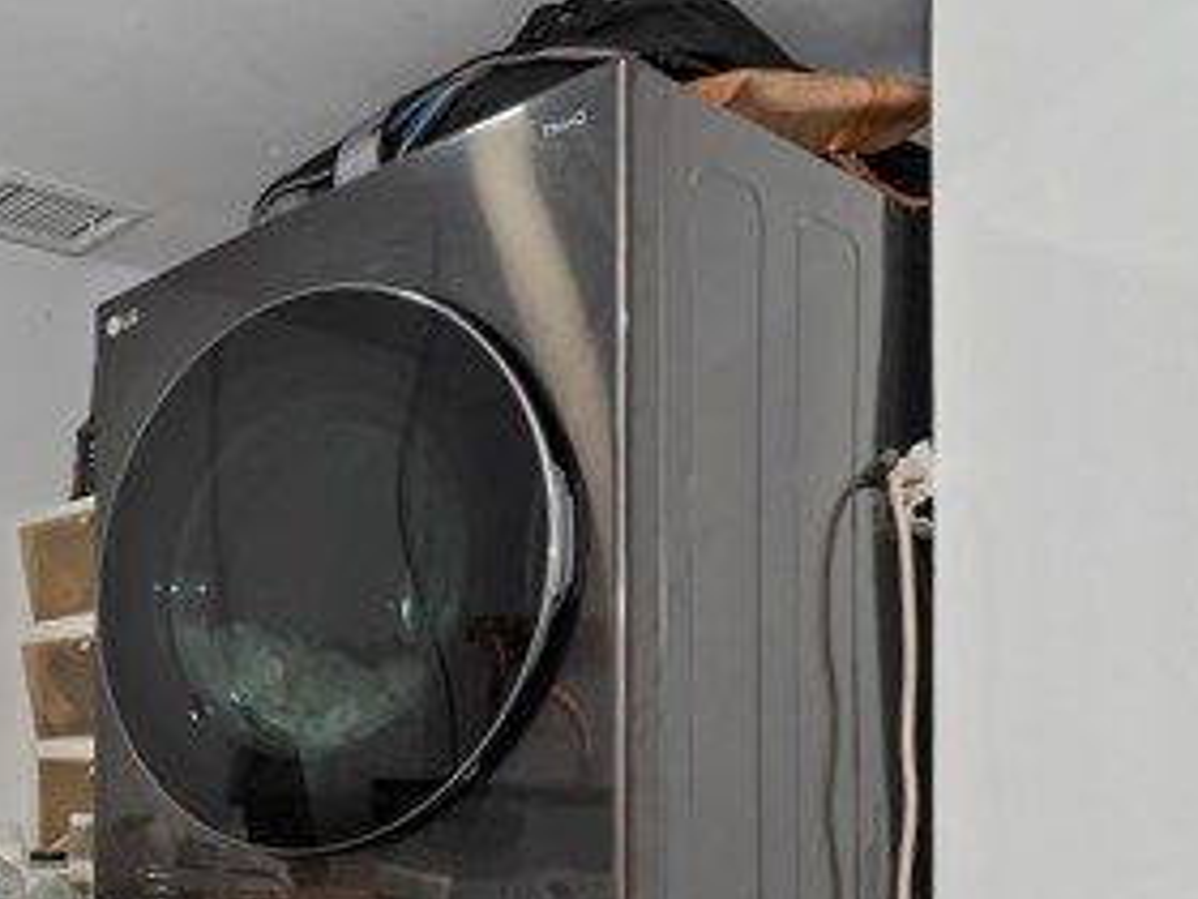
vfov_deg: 39.8
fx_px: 1142
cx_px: -120
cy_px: 807
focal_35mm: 33
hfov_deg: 43.1
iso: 400
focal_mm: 10
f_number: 8
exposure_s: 1/30
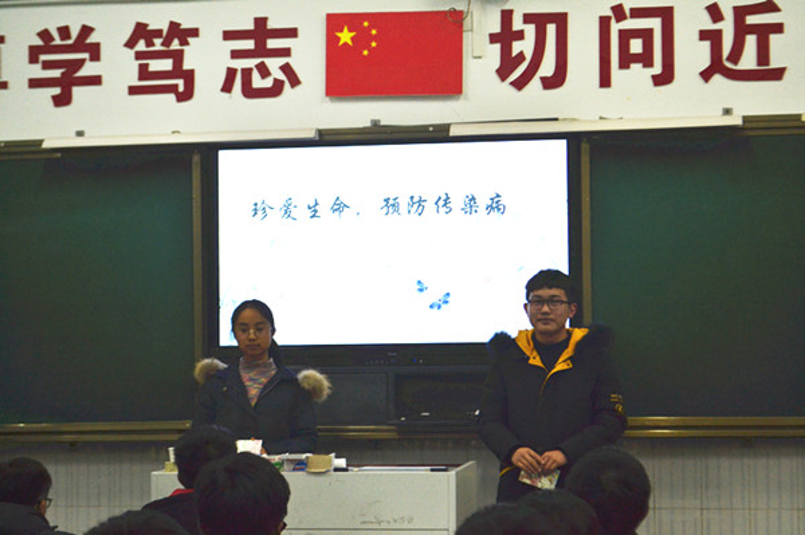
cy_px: 268
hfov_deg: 24.6
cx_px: 402
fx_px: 1843
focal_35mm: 82
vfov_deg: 16.5
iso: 1000
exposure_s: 1/60
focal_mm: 55
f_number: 5.6
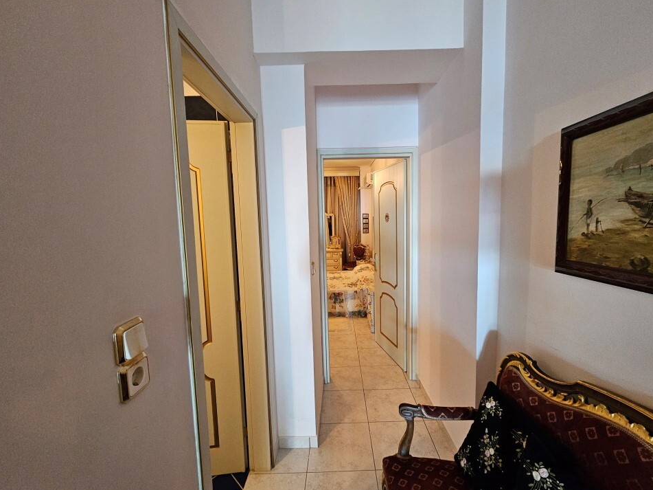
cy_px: 247
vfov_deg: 85.7
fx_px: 264
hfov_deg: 101.9
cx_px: 347
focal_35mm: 14
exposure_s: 1/33.3
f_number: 2.2
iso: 640
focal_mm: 2.2
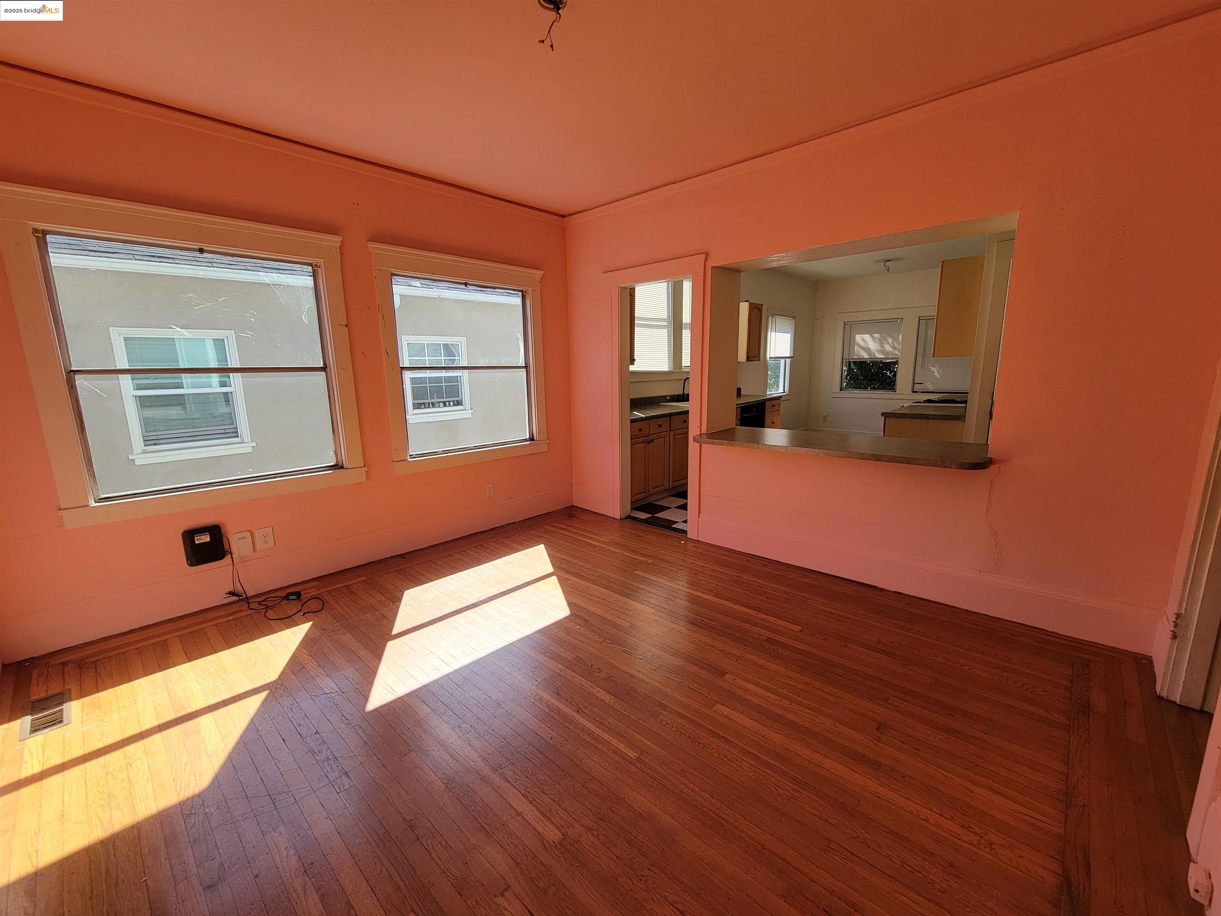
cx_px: 610
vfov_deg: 89.9
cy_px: 458
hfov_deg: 106.2
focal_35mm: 13
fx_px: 459
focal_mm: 2.2
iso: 50
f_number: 2.2
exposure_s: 1/313
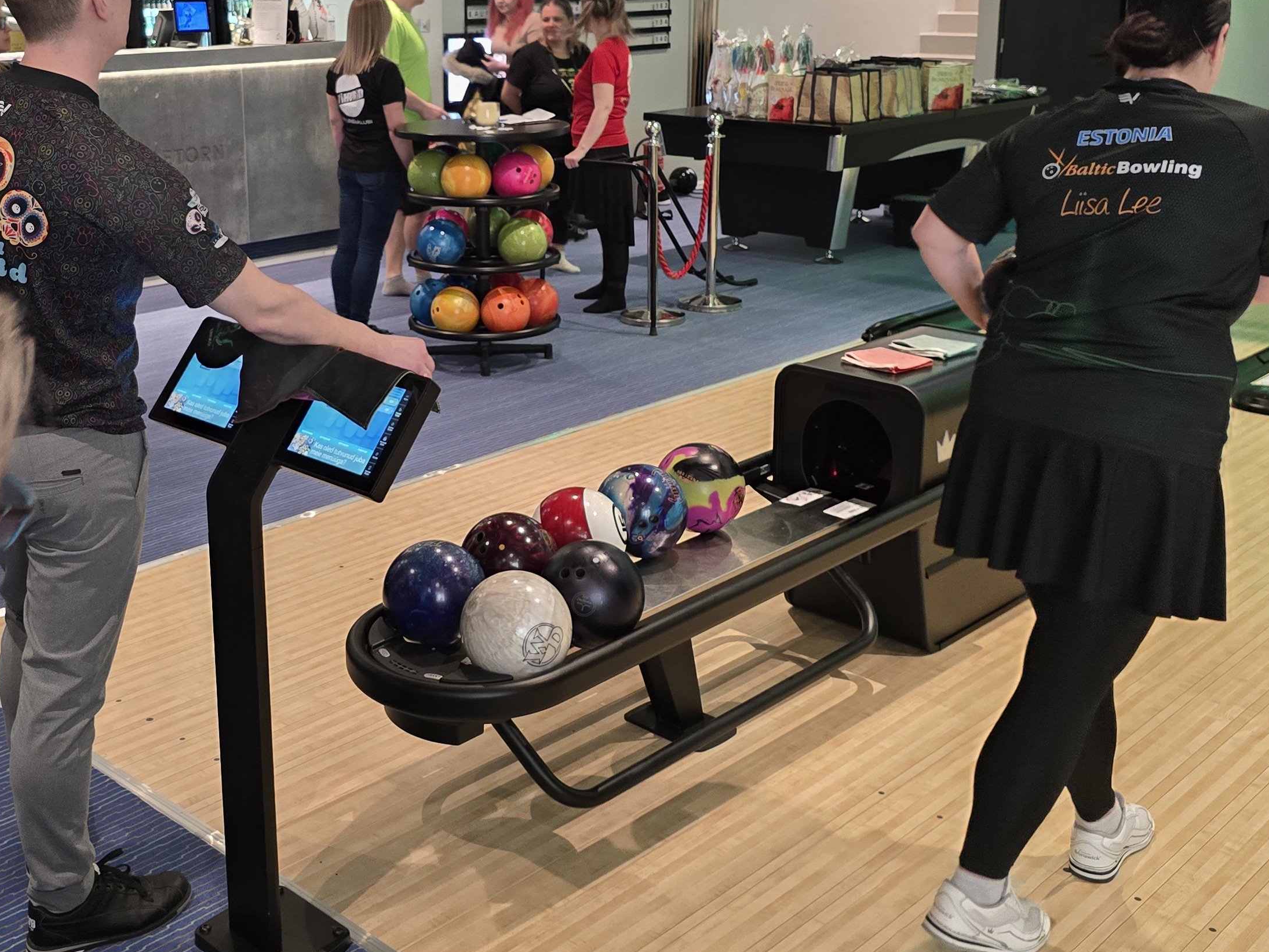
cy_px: 298
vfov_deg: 34.0
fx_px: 1540
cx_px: 469
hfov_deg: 44.4
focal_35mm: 42
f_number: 1.7
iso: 800
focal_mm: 6.3
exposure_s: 1/100
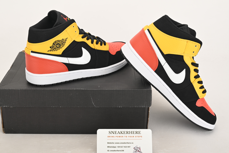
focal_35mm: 56
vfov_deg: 24.2
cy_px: 75
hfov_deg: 35.6
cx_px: 109
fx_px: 356
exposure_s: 1/200
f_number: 11
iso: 100
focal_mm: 43
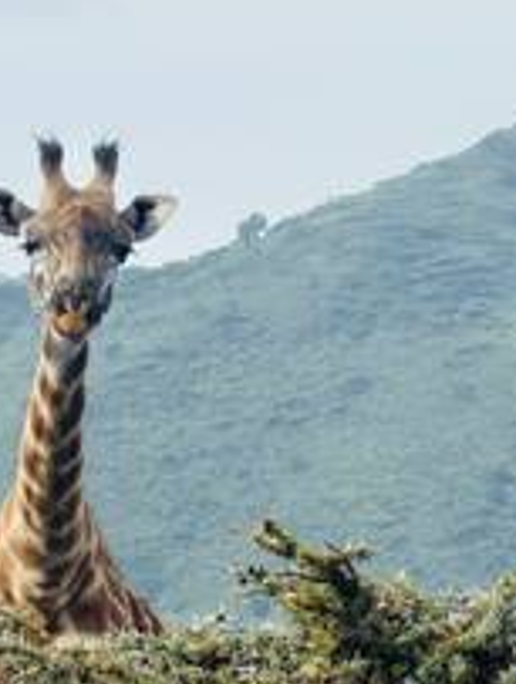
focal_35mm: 519
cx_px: 189
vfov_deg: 3.8
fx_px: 10283
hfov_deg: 2.9
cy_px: 556
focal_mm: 16.89
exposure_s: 1/638
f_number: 2.8
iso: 25
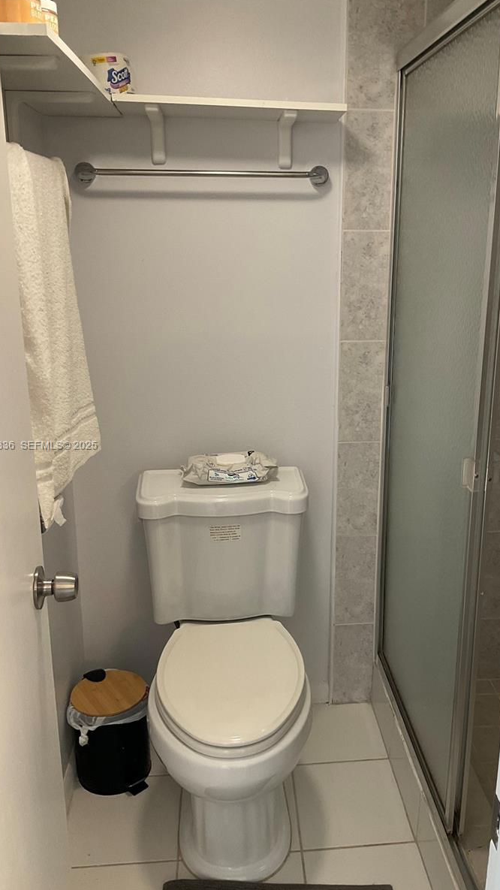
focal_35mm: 32
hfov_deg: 36.5
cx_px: 296
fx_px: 755
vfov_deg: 61.0
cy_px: 446
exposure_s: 1/120
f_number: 1.8
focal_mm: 3
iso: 64
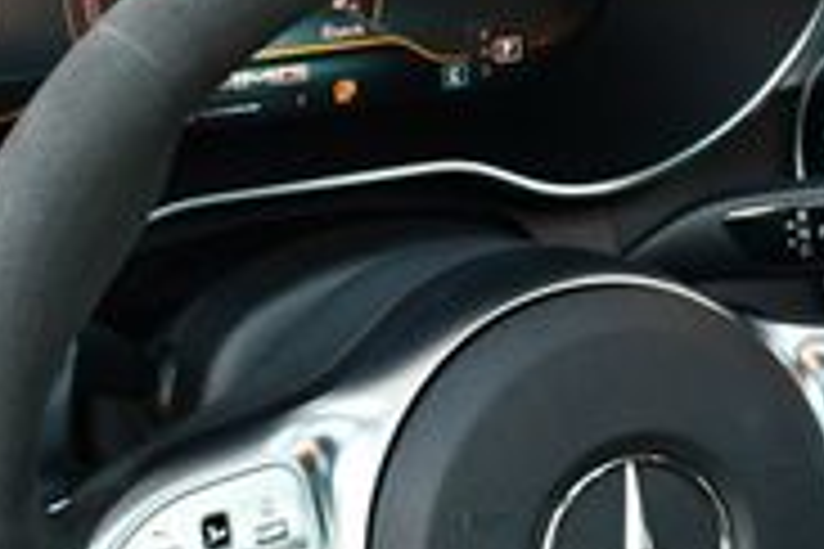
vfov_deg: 9.3
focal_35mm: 147
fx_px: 3364
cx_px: 838
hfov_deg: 13.7
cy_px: 468
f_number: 3.8
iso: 800
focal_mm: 21
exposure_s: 1/250
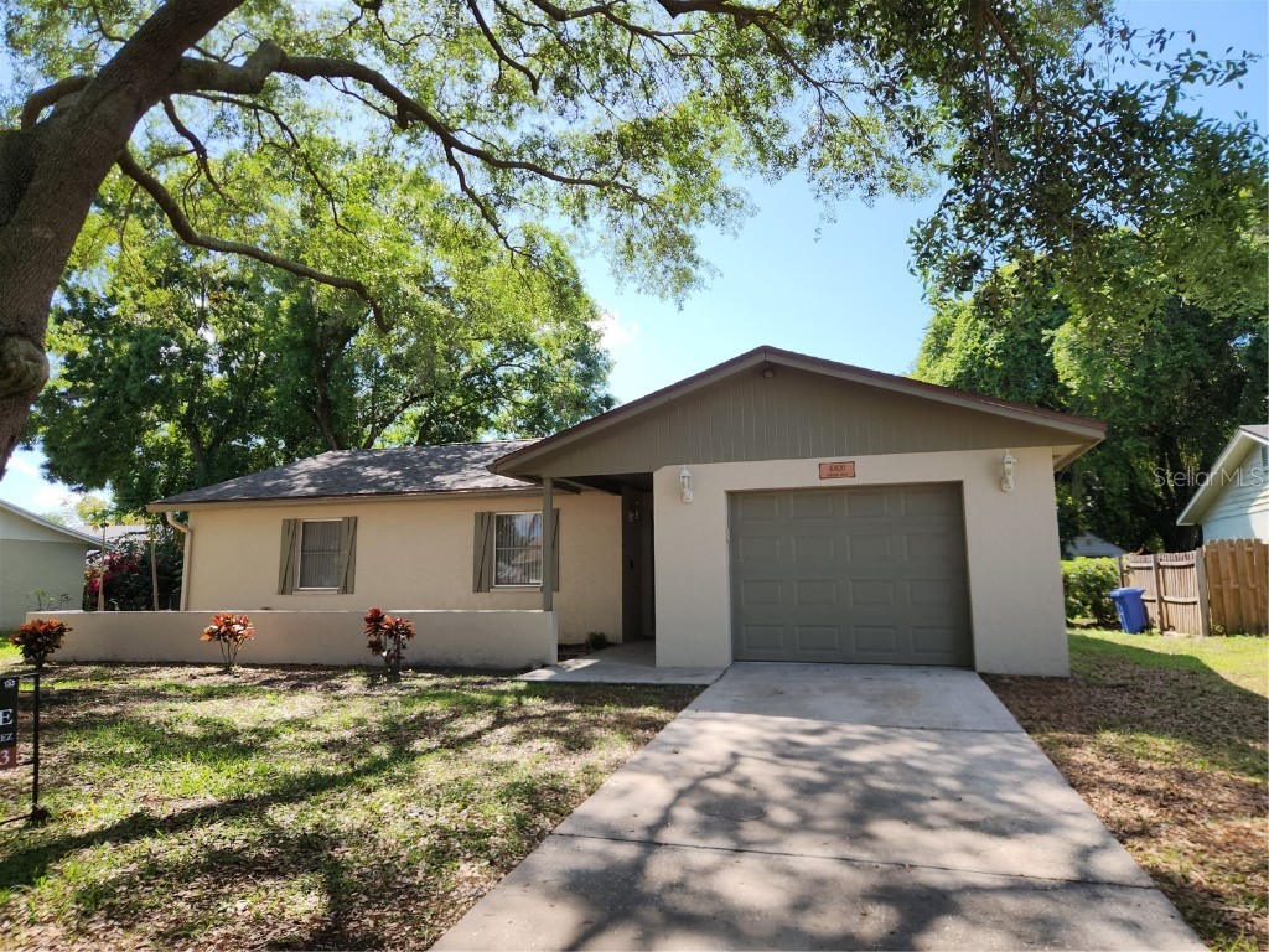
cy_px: 476
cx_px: 634
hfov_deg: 73.9
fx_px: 843
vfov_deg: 58.9
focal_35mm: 23
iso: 20
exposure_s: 1/719
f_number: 1.8
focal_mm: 5.4
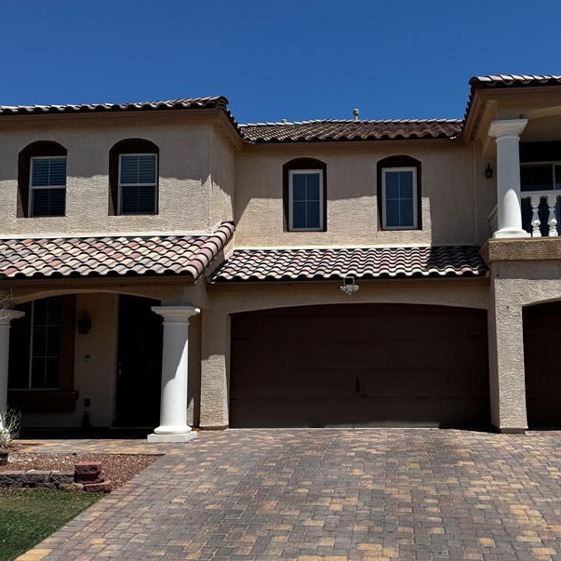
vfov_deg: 46.0
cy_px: 293
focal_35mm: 36
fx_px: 660
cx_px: 353
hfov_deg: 45.6
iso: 80
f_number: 1.78
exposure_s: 1/5348
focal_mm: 6.76
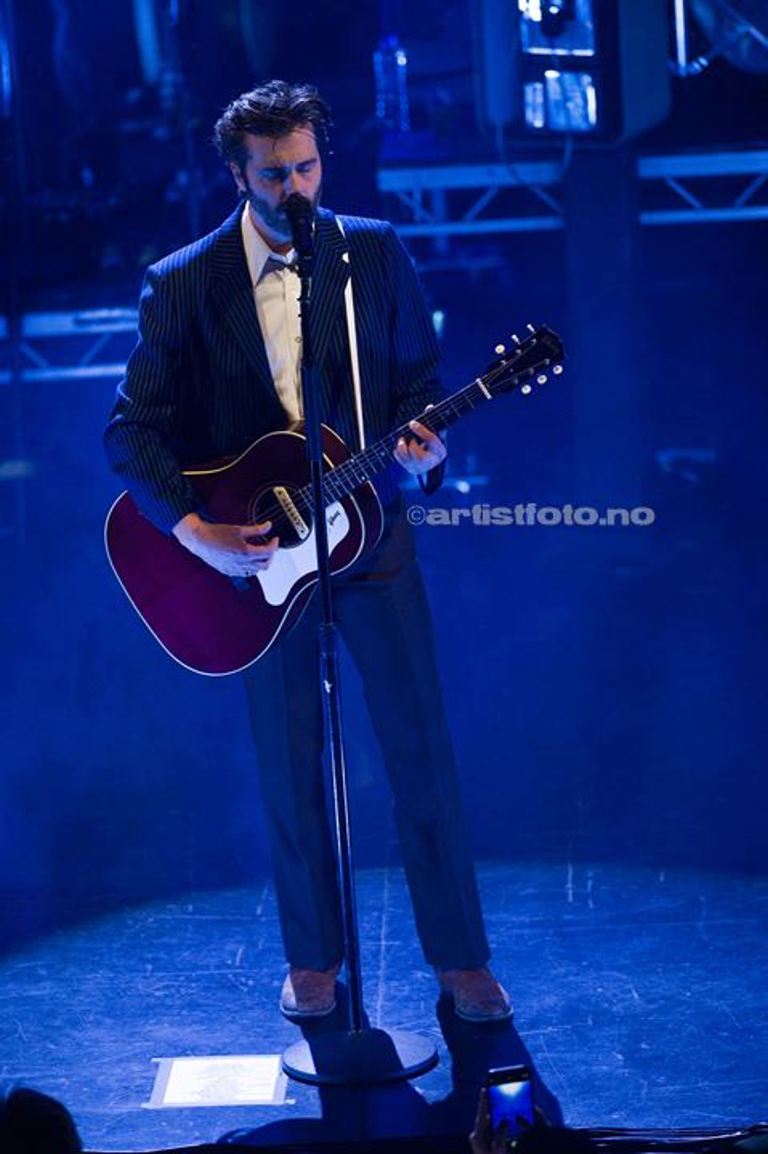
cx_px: 384
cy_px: 577
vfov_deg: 6.9
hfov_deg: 4.6
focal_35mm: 300
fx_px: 9613
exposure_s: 1/800
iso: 4000
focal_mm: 300
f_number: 2.8
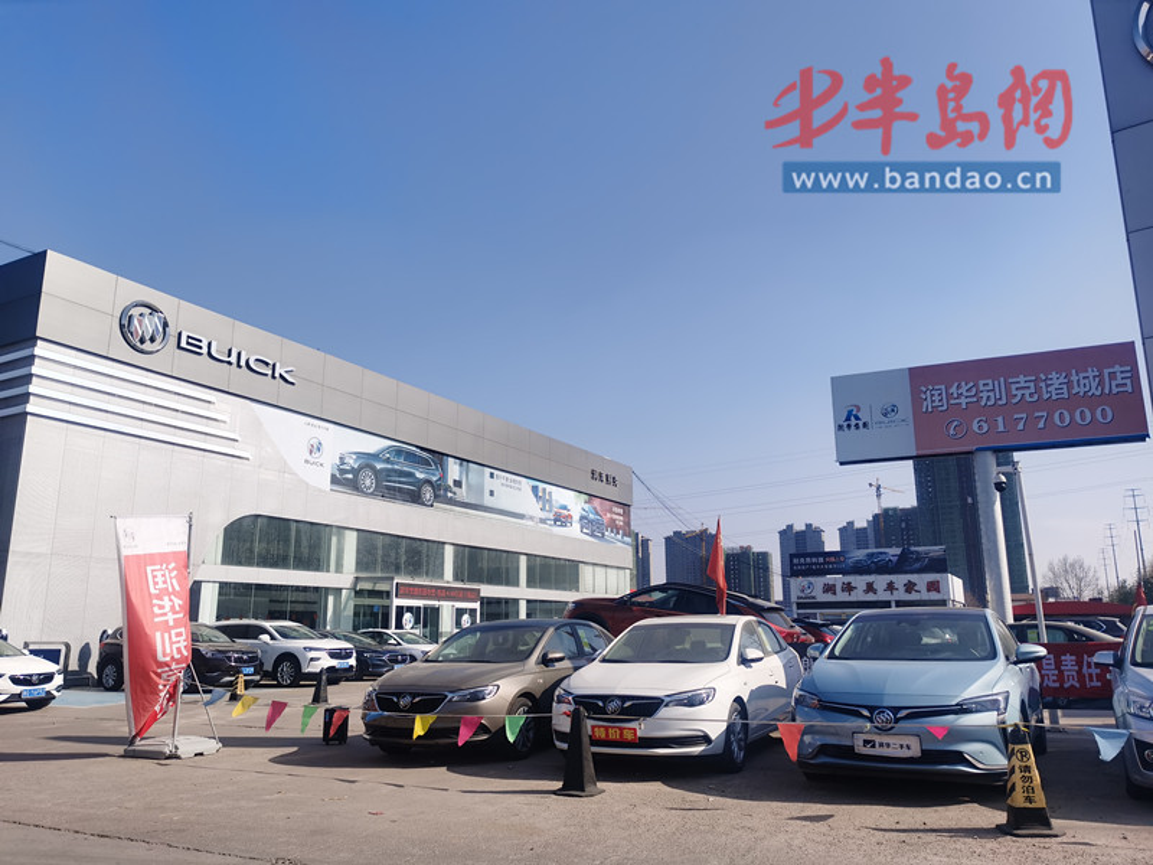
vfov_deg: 51.4
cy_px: 432
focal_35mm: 27
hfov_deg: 65.3
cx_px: 576
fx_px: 899
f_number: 1.6
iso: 50
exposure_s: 1/4717
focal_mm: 5.56
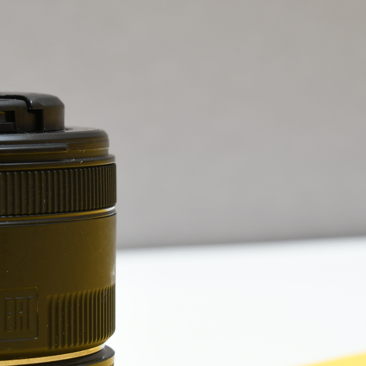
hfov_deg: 7.5
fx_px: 2763
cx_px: -65
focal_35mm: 231
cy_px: 288
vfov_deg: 7.6
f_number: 10
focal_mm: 70
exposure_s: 1/125
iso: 250
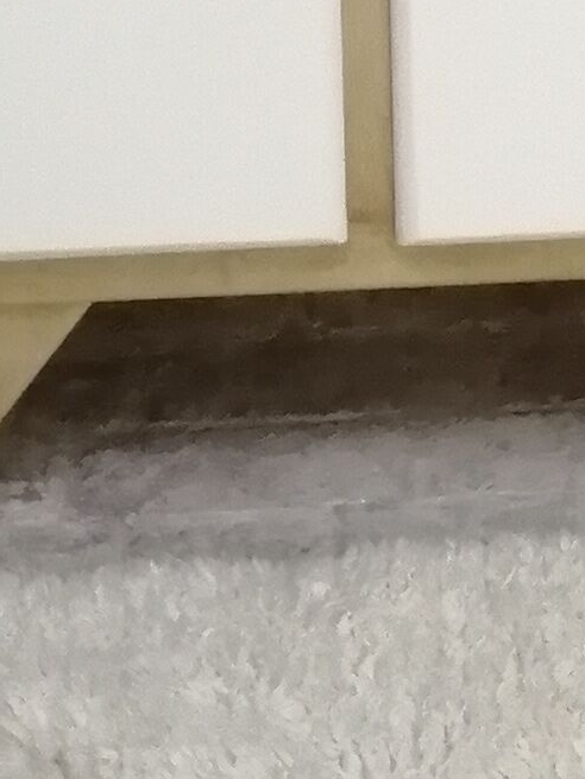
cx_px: 693
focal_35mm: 165
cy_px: -673
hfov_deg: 8.9
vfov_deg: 11.1
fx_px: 3718
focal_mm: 3.62
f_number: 1.8
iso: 400
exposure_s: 1/100
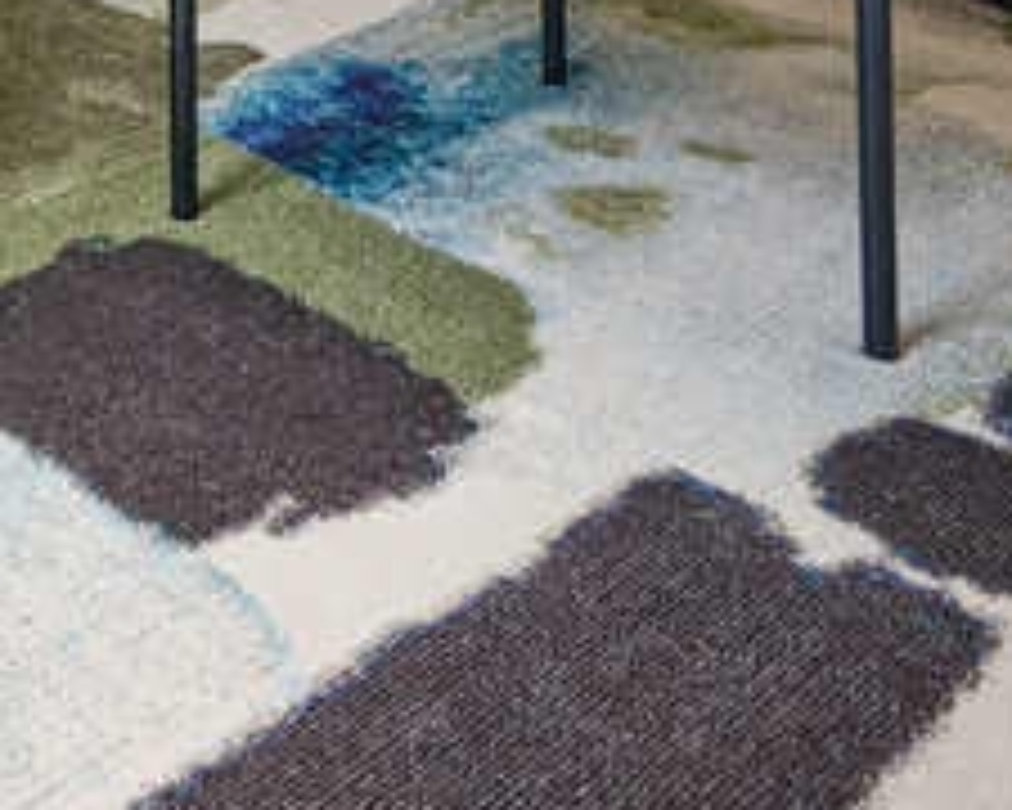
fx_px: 1797
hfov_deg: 27.8
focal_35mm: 60
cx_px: -184
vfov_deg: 19.7
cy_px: -594
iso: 400
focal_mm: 15
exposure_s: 1/200
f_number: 4
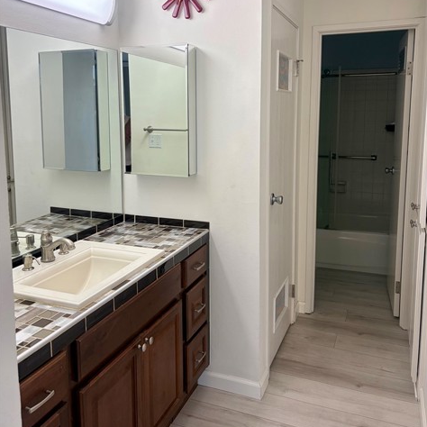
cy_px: 163
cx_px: 213
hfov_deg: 52.5
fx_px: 433
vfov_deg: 52.0
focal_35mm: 31
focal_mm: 5.96
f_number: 1.6
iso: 100
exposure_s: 1/120
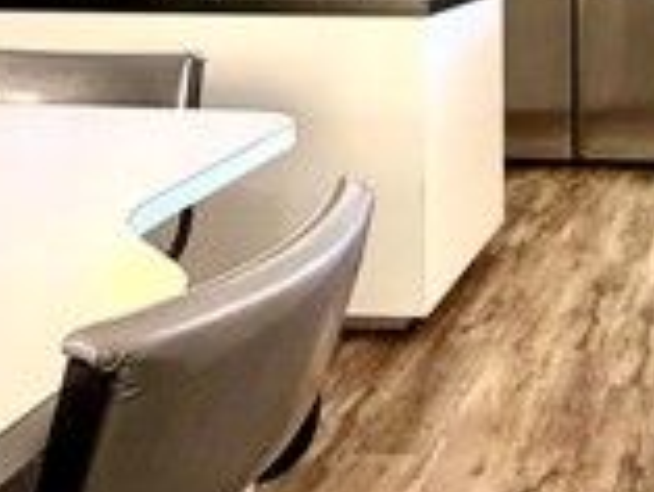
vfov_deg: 24.2
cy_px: -29
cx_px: 712
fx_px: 1078
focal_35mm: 57
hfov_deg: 30.4
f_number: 2.2
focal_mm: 2.22
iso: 320
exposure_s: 1/91
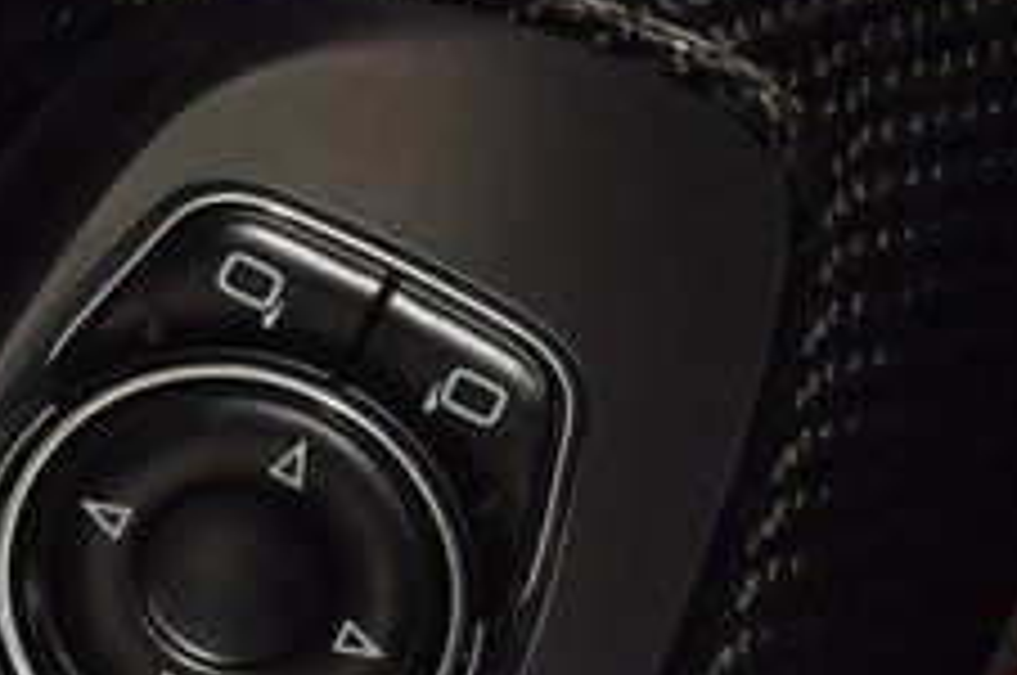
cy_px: 893
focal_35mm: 298
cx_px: 112
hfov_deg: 6.9
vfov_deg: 4.6
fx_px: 8406
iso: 100
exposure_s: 1/125
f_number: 8
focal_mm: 70
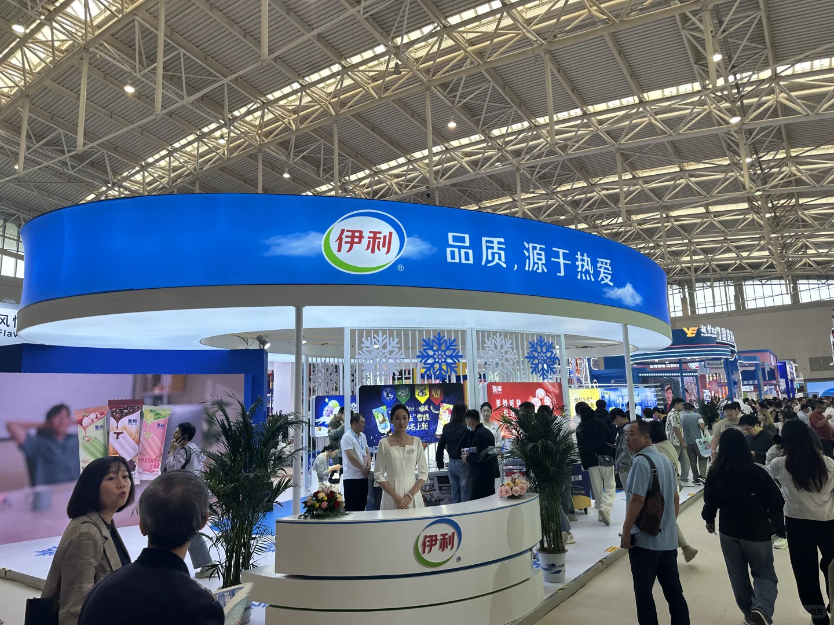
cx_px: 417
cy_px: 312
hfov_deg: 71.6
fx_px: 578
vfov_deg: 56.8
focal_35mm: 24
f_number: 1.78
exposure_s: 1/234
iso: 64
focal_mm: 6.86
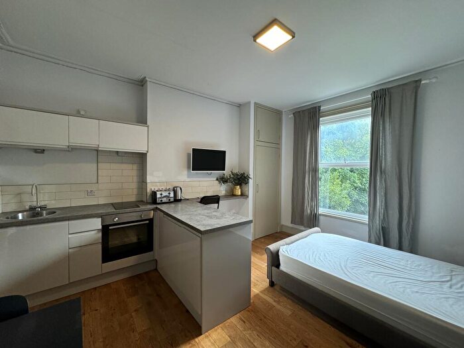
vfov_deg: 85.7
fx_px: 188
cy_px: 174
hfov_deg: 102.1
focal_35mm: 14
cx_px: 232
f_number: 2.2
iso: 160
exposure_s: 1/100
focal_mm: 2.22
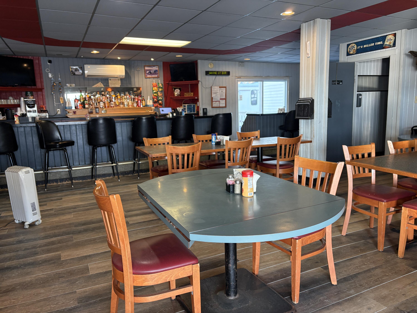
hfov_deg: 67.3
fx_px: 313
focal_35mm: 26
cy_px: 156
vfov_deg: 53.1
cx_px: 208
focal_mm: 5.96
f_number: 1.6
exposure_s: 1/60
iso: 160
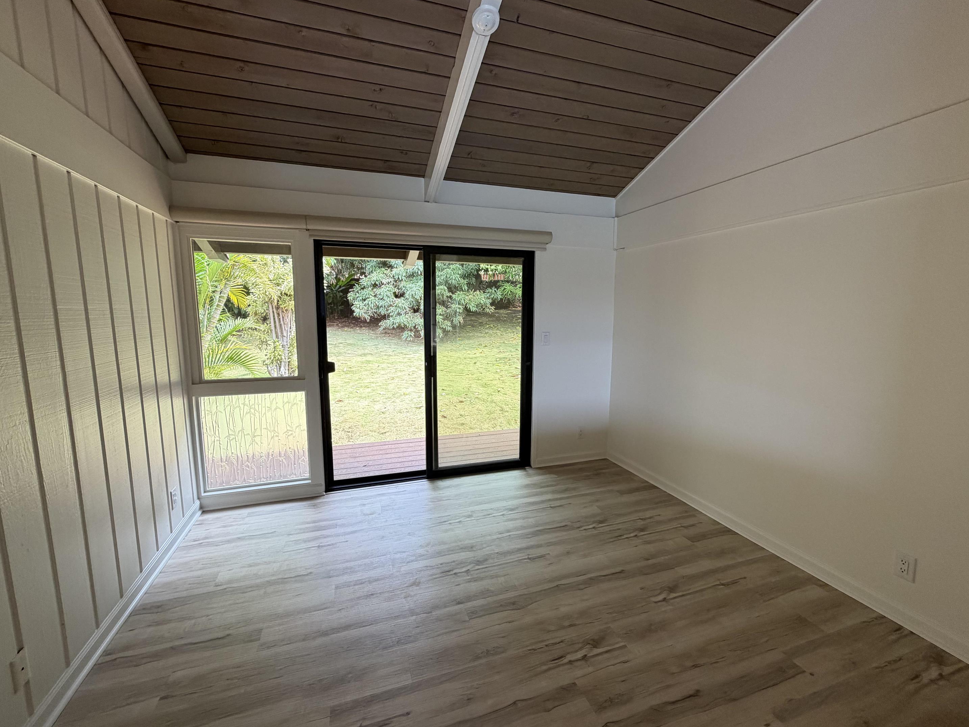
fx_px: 420
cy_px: 365
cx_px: 492
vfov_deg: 81.7
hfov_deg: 98.2
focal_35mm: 15
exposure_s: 1/121
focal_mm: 2.22
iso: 160
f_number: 2.2
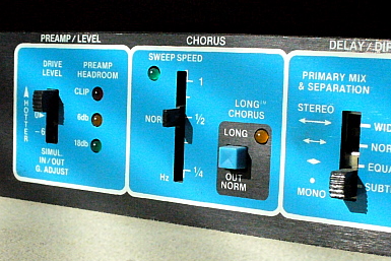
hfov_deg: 25.3
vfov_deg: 17.1
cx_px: 211
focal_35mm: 80
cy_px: 165
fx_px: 869
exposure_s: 1/1600
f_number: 5.6
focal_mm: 6.1
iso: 400
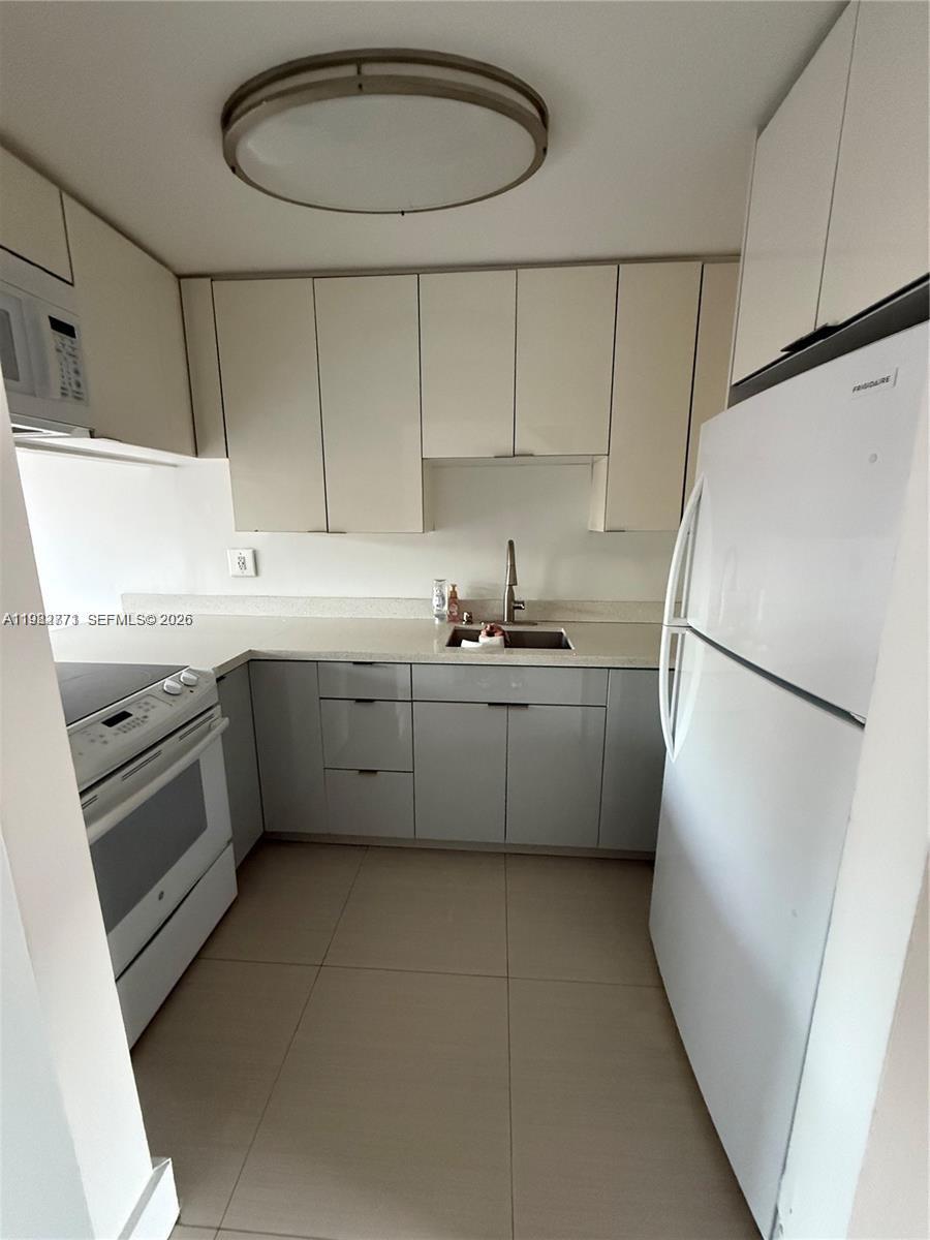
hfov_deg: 85.7
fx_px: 502
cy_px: 620
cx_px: 465
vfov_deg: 102.1
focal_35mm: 14
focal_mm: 2.22
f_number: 2.2
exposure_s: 1/60
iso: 1000
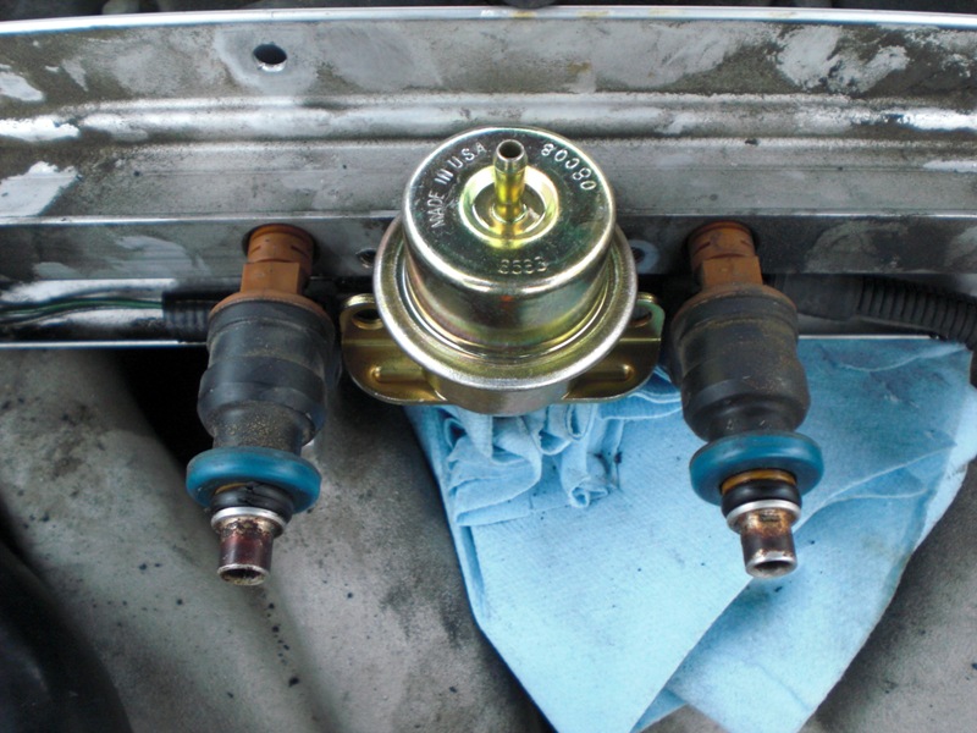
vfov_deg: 37.7
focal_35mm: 38
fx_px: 1073
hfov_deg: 49.0
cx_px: 488
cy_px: 366
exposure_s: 1/100
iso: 200
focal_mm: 6.3
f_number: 3.1
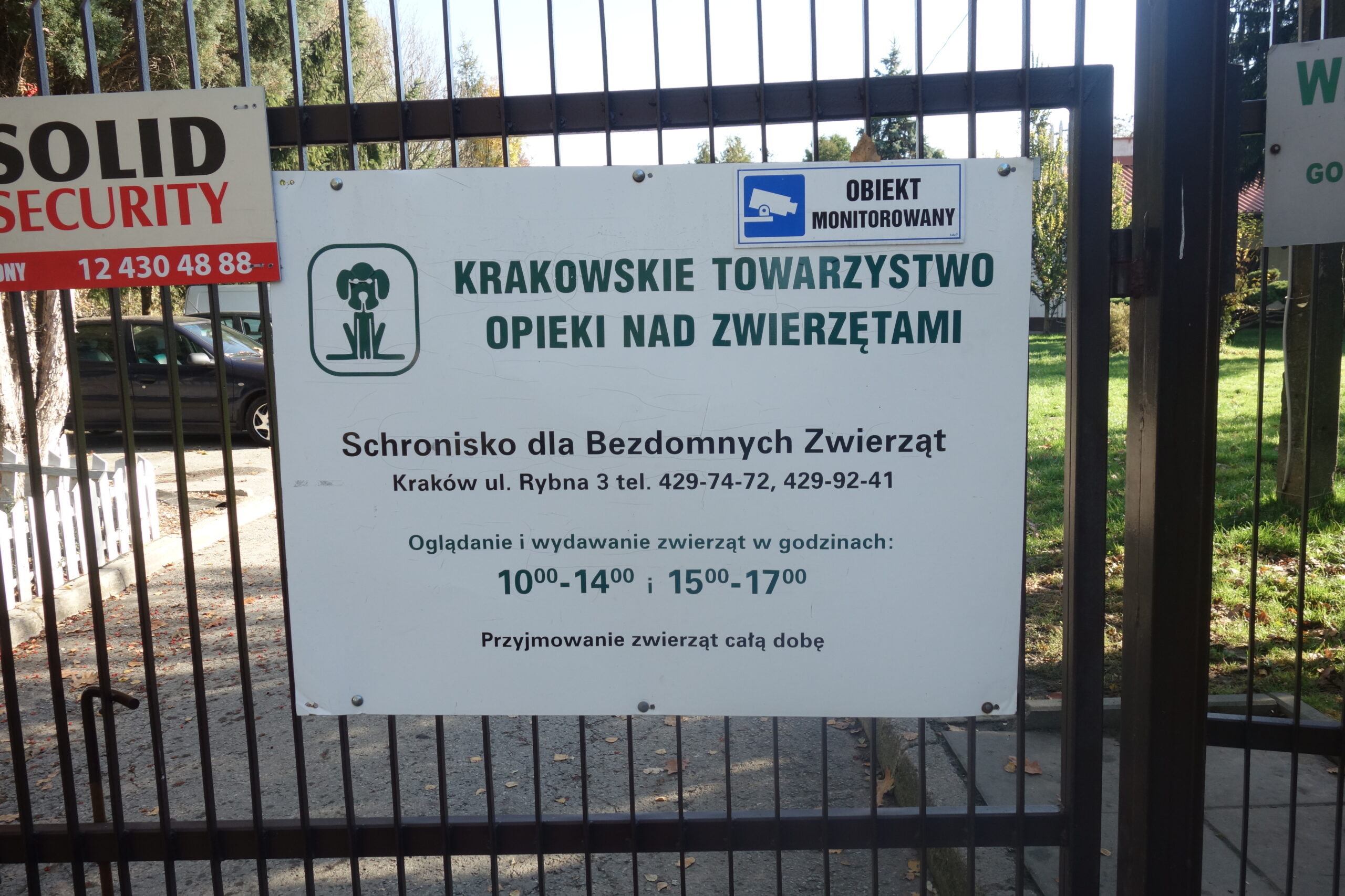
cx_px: 672
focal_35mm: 28
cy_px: 448
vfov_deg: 46.4
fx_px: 1046
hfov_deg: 65.5
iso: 320
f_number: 5.6
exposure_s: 1/250
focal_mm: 10.4
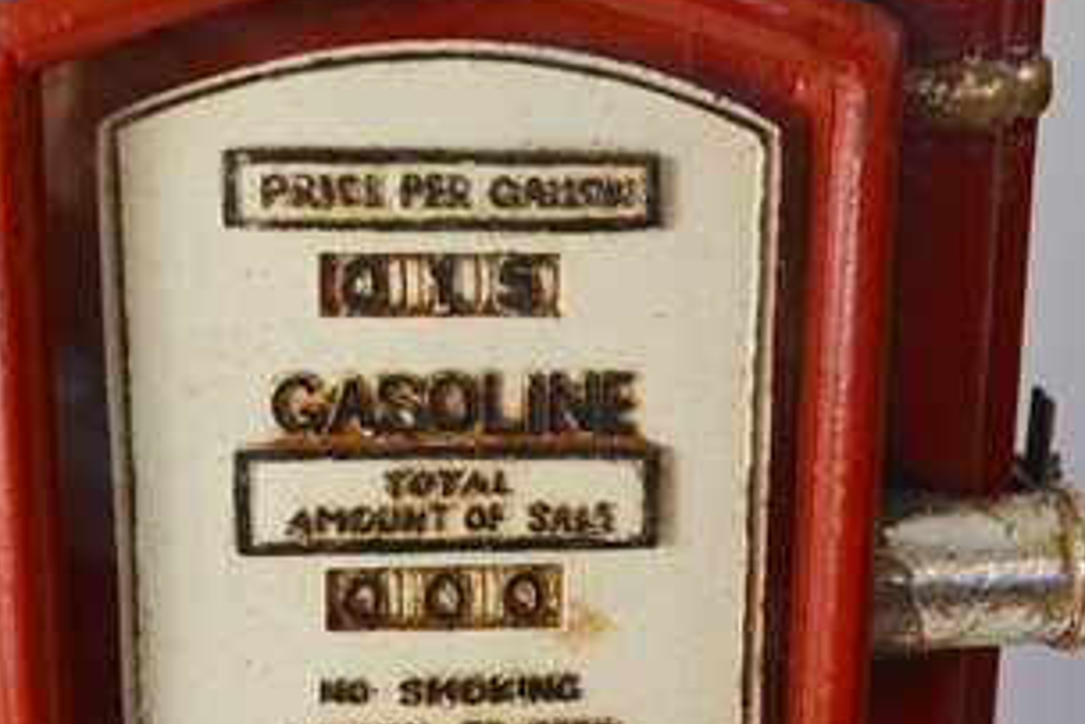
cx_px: 518
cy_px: 489
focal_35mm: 71
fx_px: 2141
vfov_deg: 19.1
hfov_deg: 28.4
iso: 400
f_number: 5
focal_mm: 24
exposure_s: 1/100
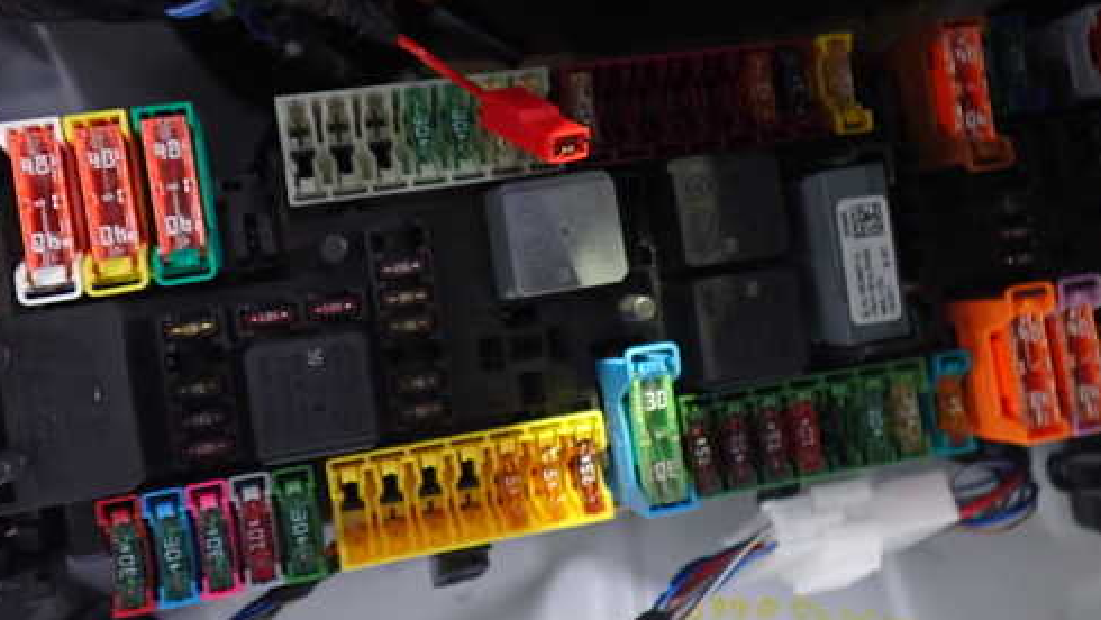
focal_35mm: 40
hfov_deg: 50.5
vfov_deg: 29.6
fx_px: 1168
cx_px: 550
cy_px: 234
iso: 800
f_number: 2.3
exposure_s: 1/13
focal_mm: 5.4
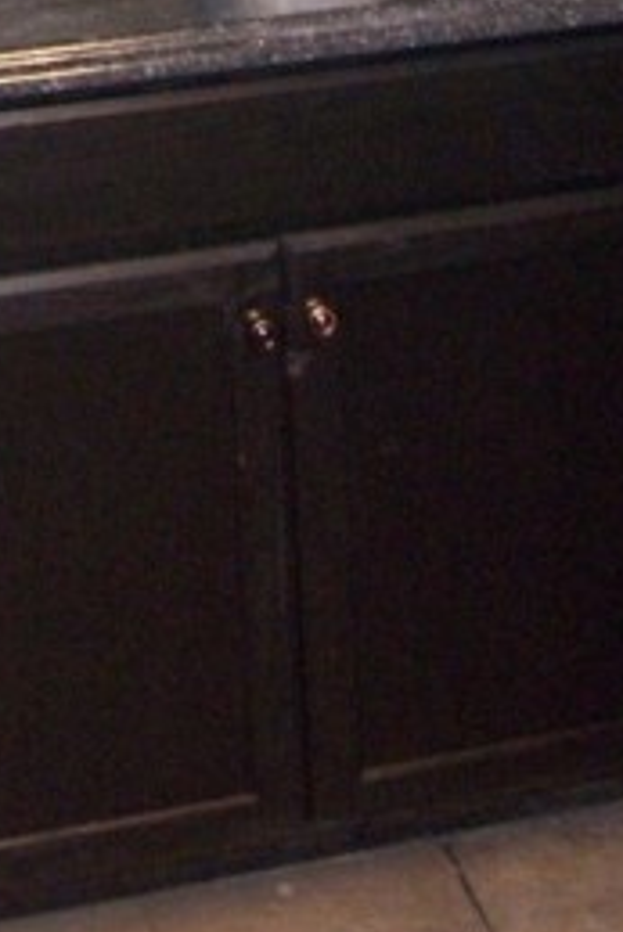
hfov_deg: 18.9
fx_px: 1840
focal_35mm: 71
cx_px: 58
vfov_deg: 24.0
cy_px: -360
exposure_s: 1/30
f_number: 2.8
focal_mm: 3.8
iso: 200
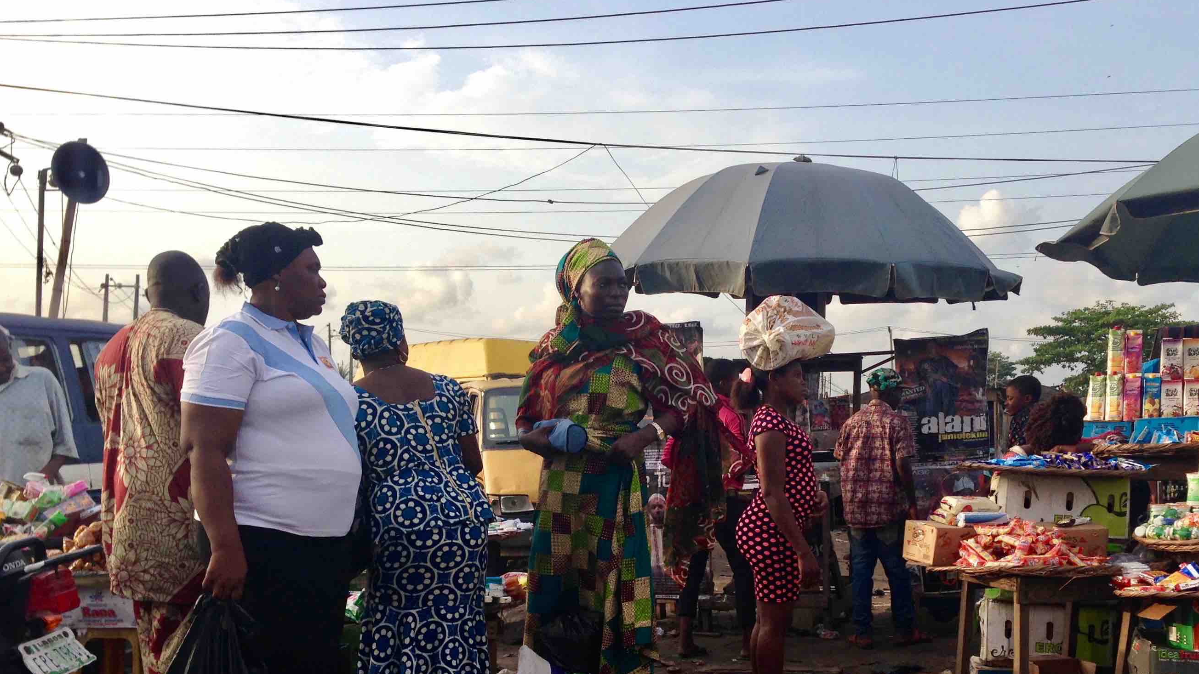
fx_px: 1431
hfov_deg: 45.4
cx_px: 661
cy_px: 529
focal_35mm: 45
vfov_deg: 26.1
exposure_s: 1/536
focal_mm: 4.12
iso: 50
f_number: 2.4
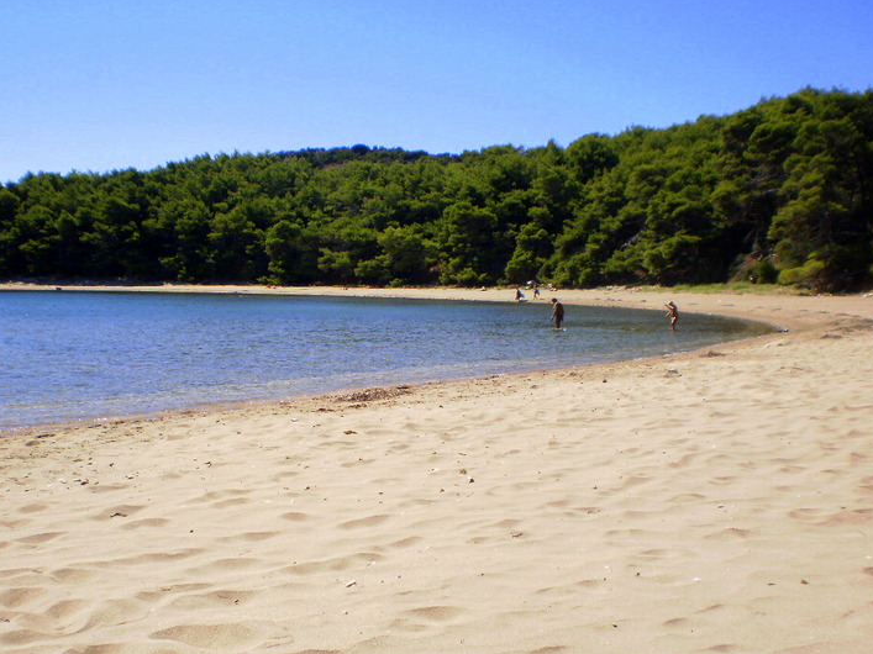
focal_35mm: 43
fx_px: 1084
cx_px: 385
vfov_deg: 33.6
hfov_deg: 43.8
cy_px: 344
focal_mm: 6.3
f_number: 4.6
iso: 100
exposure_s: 1/1250
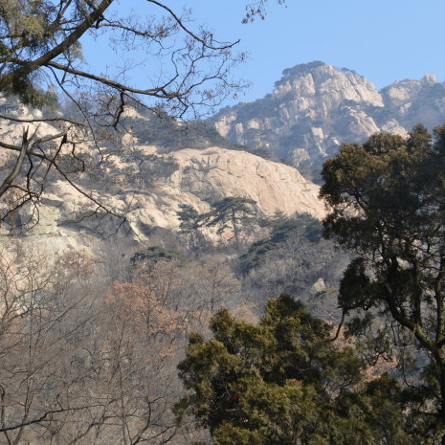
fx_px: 857
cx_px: -4
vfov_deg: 28.9
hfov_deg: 27.4
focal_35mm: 59
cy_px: 149
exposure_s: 1/160
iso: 100
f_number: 8
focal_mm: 21
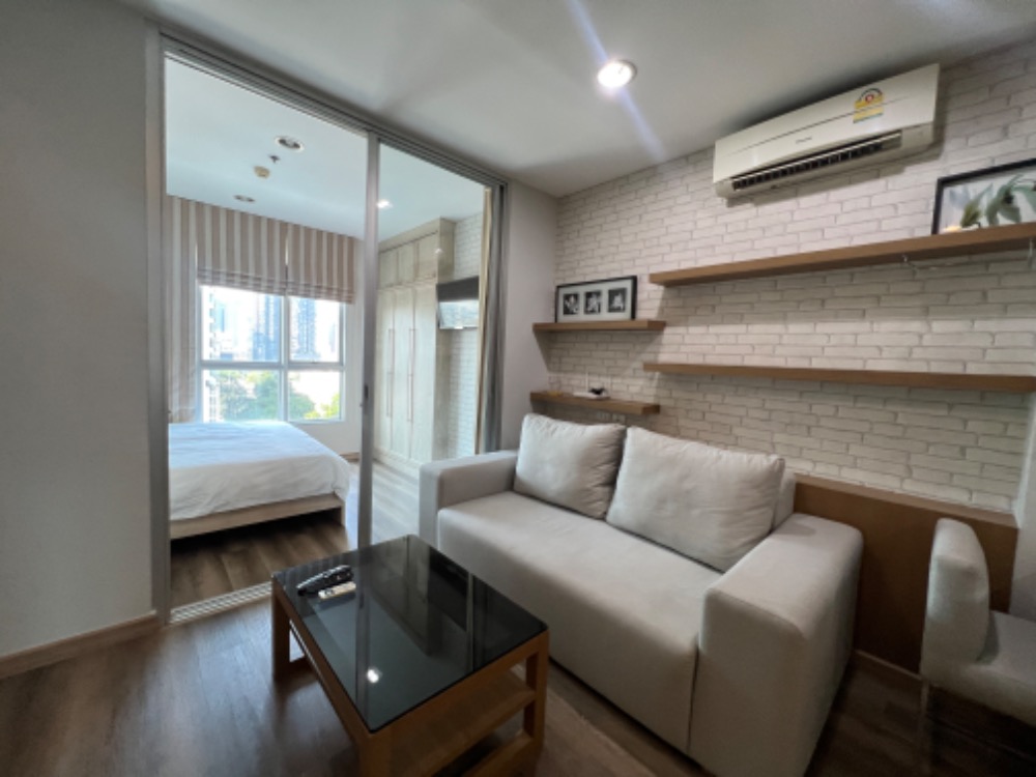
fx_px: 389
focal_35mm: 13
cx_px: 518
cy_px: 388
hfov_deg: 106.2
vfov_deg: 89.9
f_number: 1.8
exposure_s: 1/100
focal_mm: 1.57
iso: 125
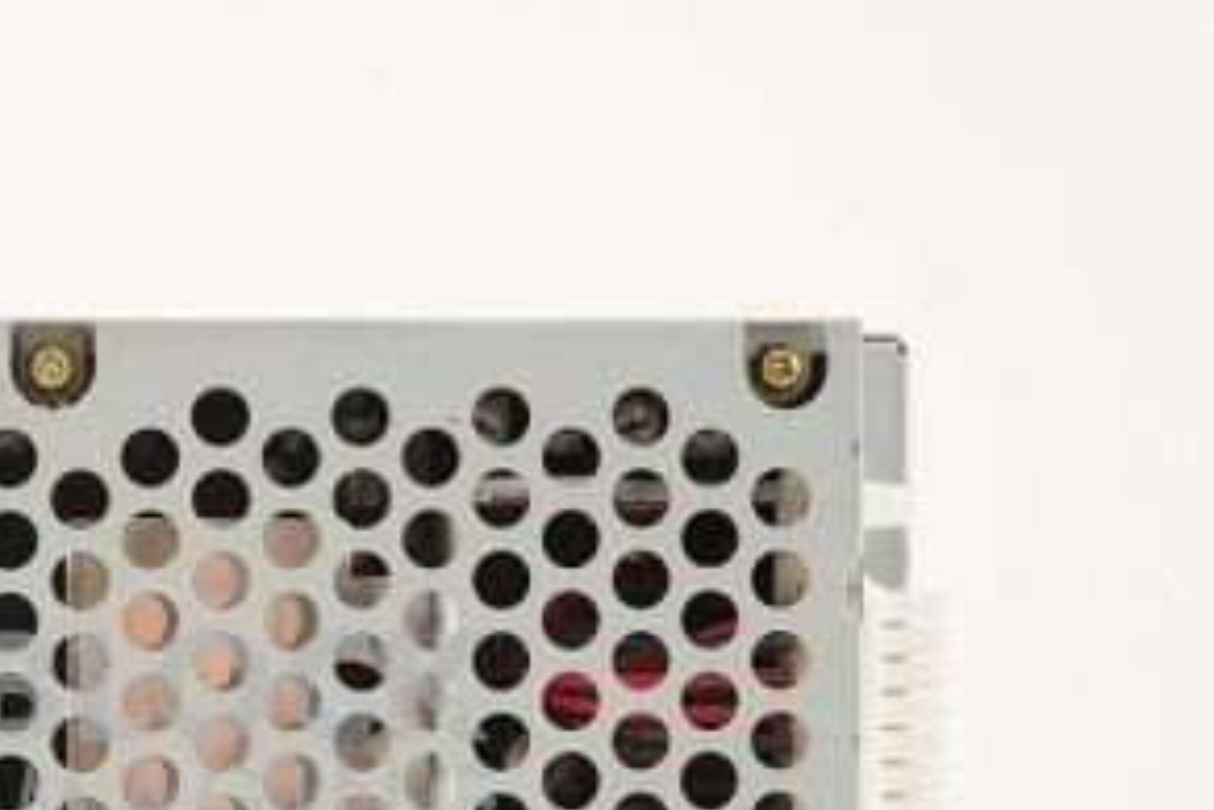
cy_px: 733
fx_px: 3473
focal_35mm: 103
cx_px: 79
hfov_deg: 19.4
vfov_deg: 13.2
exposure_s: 1/125
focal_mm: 50
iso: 1600
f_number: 10
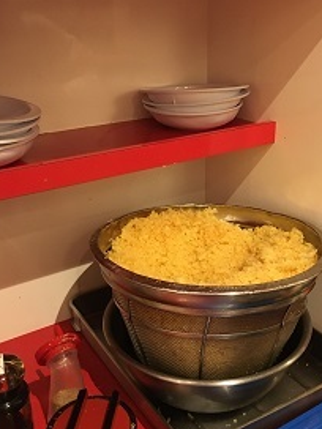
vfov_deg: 43.8
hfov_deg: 33.6
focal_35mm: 43
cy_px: 186
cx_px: 174
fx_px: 533
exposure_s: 1/15
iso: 250
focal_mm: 4.15
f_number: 2.2
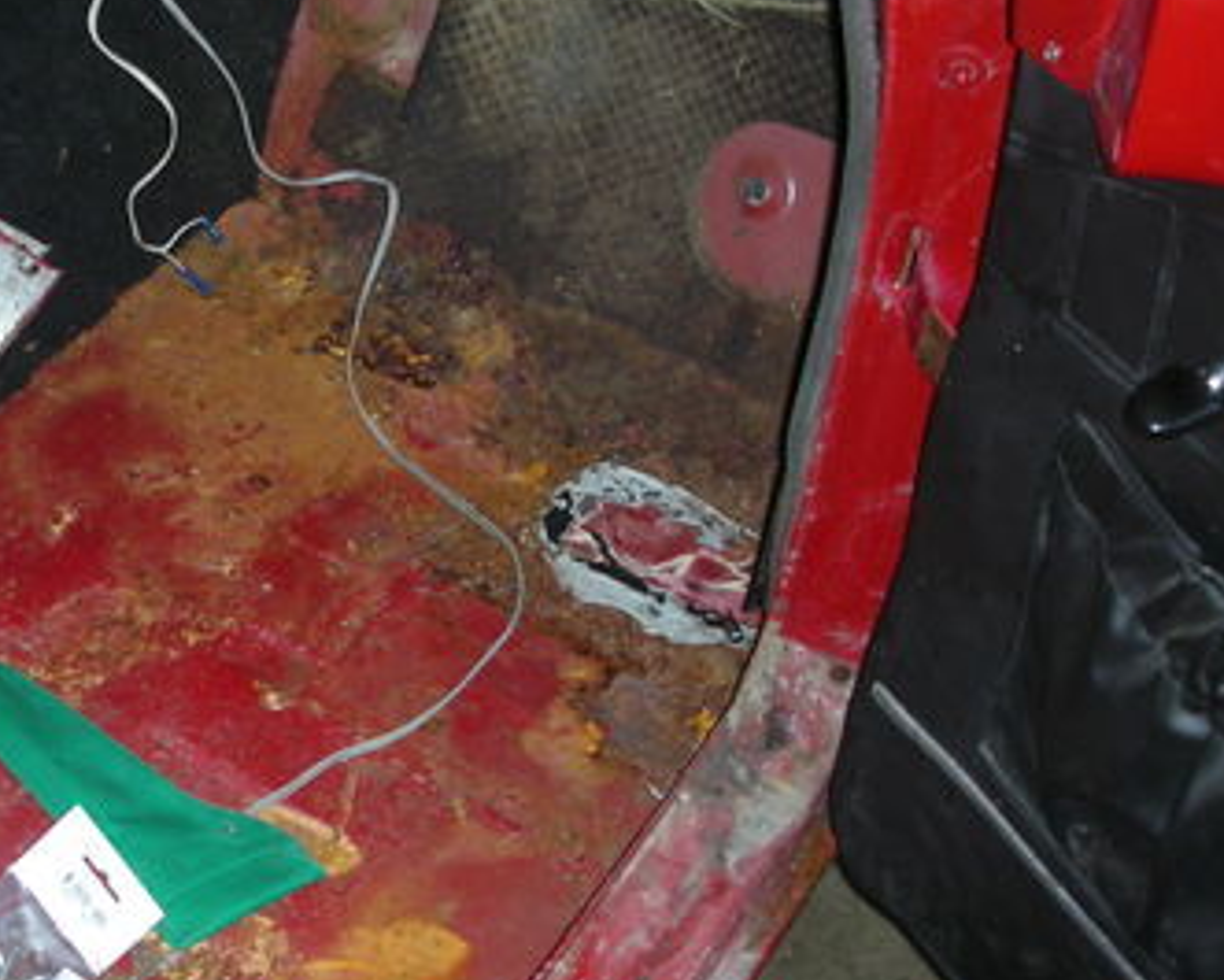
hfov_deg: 27.7
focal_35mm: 66
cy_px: 444
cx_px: 141
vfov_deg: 23.1
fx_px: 2392
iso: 79
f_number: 2.8
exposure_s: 1/60
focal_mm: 5.8
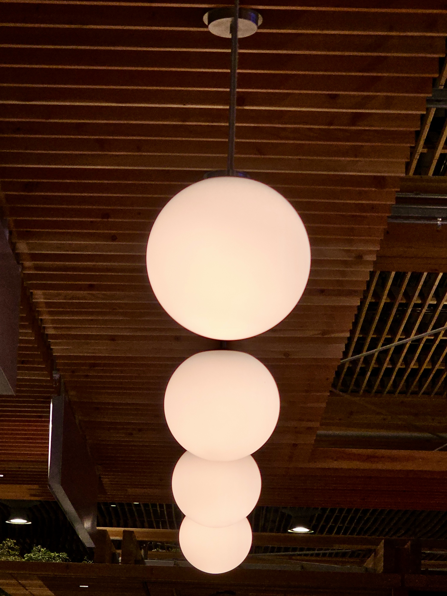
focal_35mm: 69
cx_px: 224
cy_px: 298
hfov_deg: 21.3
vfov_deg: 28.2
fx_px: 1188
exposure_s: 1/169
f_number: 2.4
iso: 50
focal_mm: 7.9
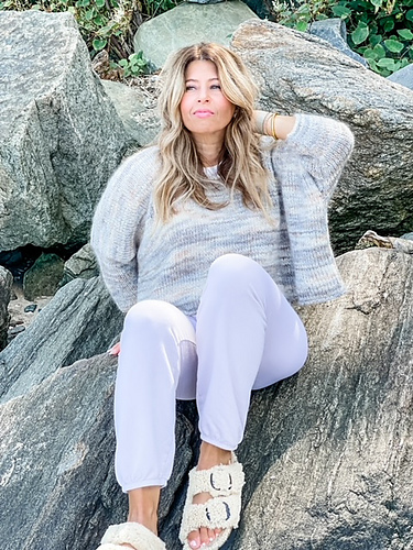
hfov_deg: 22.9
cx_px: 206
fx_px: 1018
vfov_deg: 30.3
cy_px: 275
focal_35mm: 64
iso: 20
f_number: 2.2
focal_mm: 7.5
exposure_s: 1/160
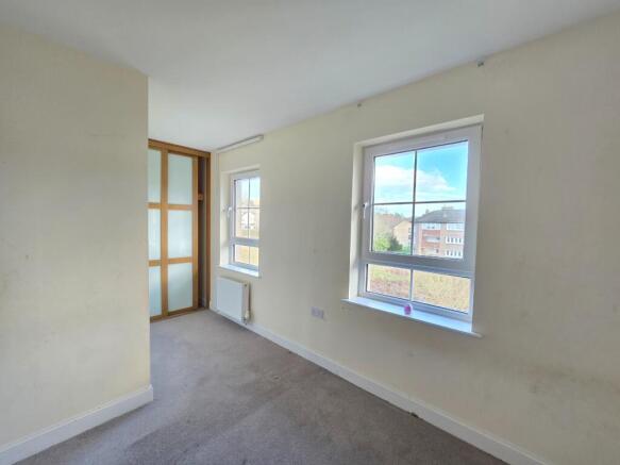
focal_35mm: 13
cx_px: 310
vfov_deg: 89.9
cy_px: 232
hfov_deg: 106.2
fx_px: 233
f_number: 2.2
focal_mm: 2.2
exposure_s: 1/50
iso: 160
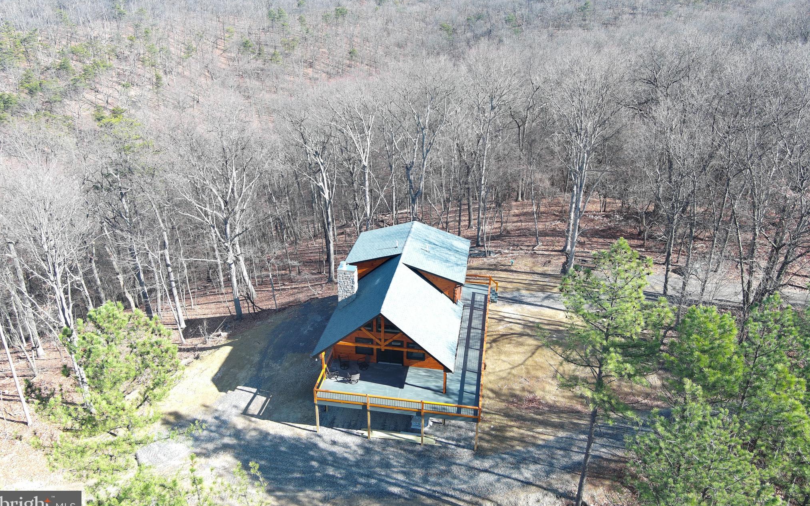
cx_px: 403
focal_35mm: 30
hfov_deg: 62.9
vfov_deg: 41.8
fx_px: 662
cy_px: 246
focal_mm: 10.57
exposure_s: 1/238
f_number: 2.8
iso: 100
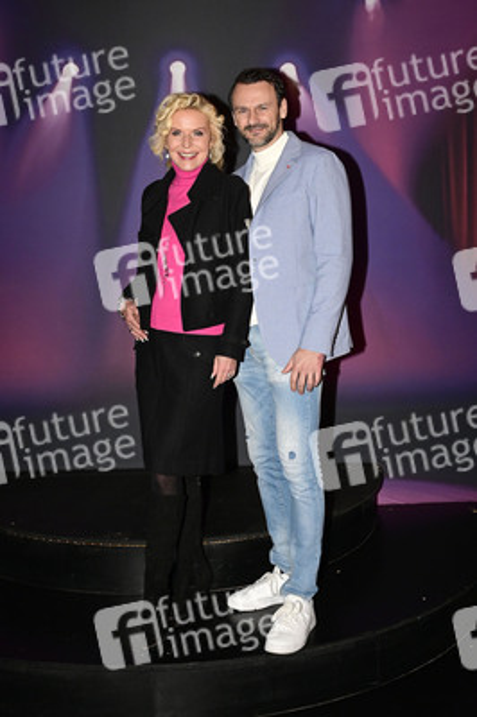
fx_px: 657
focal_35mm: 33
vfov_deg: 57.3
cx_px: 238
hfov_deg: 39.9
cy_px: 358
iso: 2500
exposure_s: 1/200
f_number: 4.5
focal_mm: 33
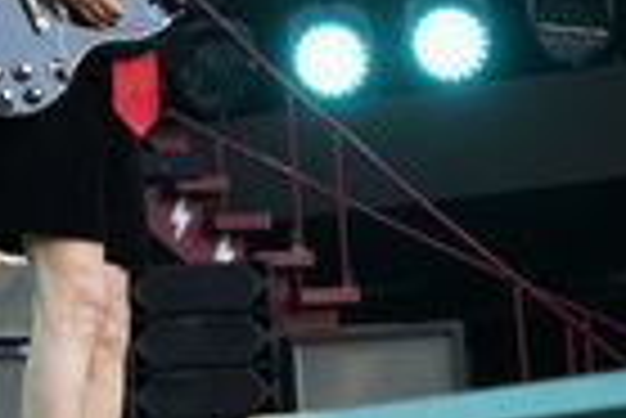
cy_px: -247
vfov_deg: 7.1
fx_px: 3325
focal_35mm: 191
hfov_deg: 10.6
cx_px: -106
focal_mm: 59
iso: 1600
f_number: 5
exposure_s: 1/400
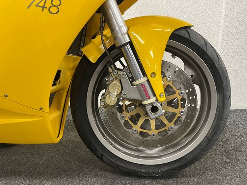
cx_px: 124
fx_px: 186
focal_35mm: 26
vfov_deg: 53.1
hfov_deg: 67.3
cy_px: 92
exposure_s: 1/50
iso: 250
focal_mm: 5.1
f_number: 1.6
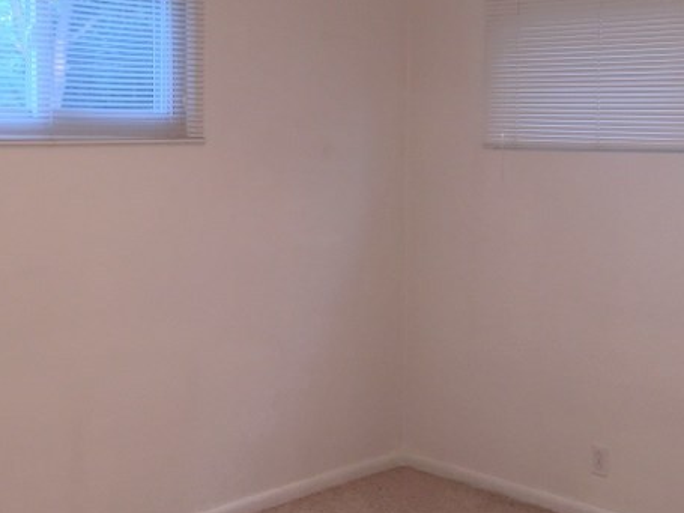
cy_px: 202
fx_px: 1007
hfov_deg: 37.4
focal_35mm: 51
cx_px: 395
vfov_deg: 28.5
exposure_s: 1/30
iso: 64
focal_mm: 4.15
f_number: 2.2
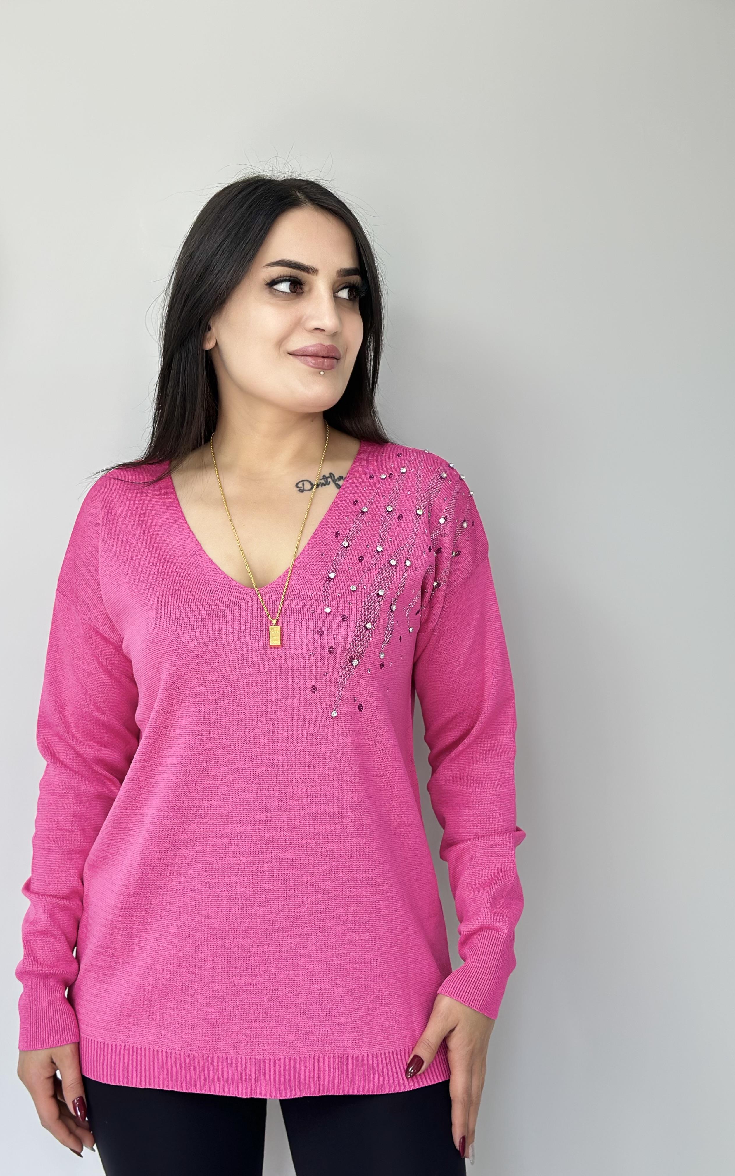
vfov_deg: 39.6
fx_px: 1635
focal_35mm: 51
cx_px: 301
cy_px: 589
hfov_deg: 25.3
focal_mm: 6.86
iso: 100
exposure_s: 1/100
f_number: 1.78
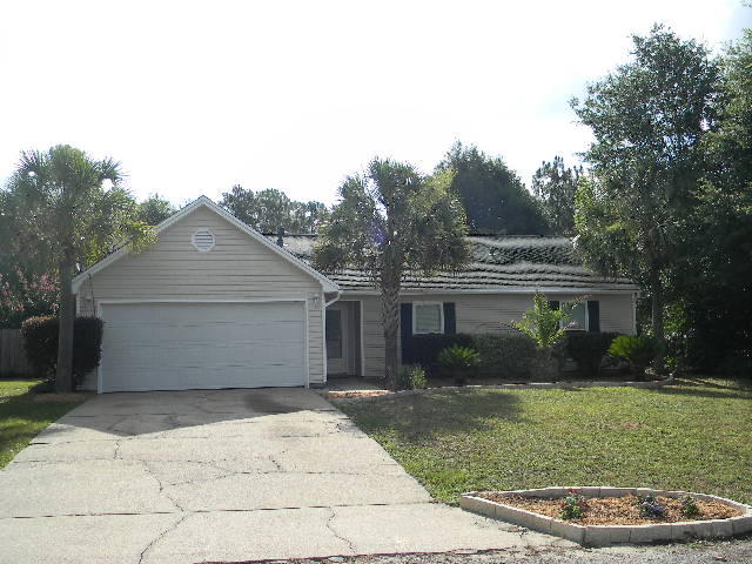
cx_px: 376
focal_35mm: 36
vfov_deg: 39.7
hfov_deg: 51.4
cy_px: 282
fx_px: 782
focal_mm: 6.4
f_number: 3.7
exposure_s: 1/570
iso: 80
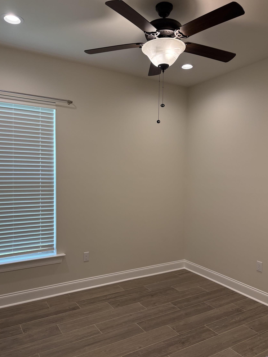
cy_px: 183
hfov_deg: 51.3
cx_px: 133
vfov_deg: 65.3
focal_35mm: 27
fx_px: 279
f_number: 1.6
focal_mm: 5.96
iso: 125
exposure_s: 1/184
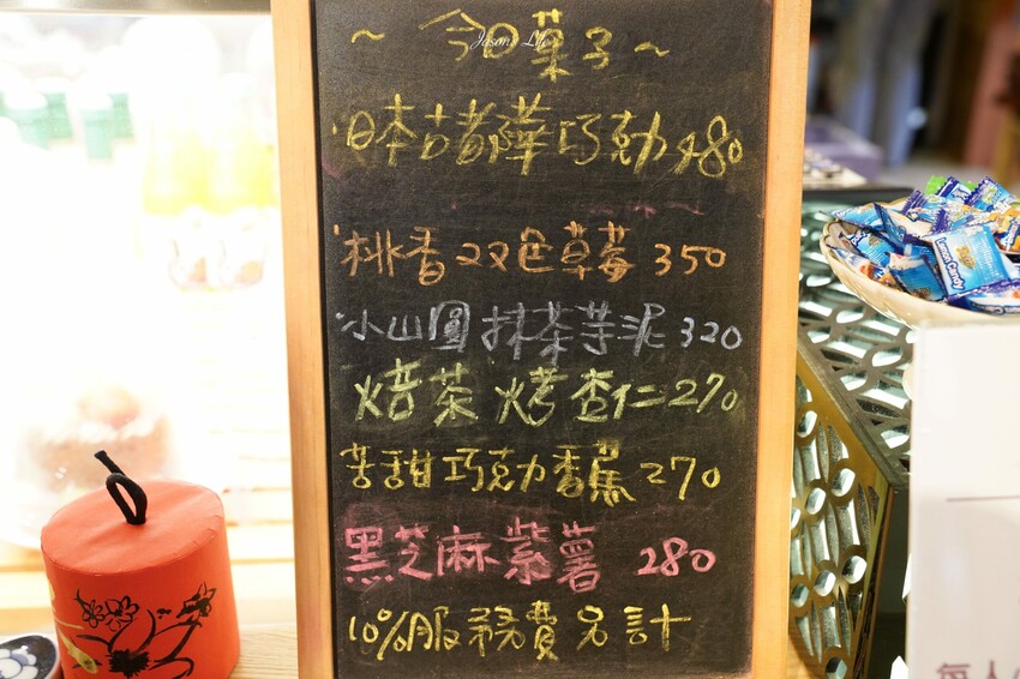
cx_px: 510
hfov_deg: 48.5
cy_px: 340
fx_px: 1133
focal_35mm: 40
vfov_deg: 33.4
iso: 3200
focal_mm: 40
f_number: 5.6
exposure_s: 1/40
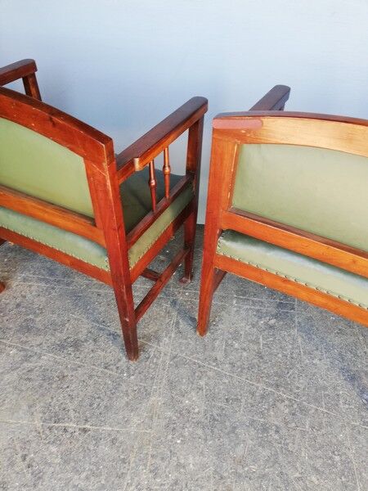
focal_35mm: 26
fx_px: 369
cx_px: 184
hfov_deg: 53.1
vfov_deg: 67.3
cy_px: 246
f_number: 2.2
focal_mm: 3.81
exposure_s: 1/60
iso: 80
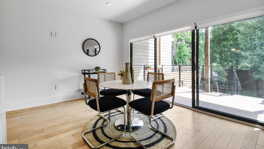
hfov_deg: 99.4
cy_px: 64
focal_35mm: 16
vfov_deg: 66.8
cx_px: 134
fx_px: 112
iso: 200
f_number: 10
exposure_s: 1/15
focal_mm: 10
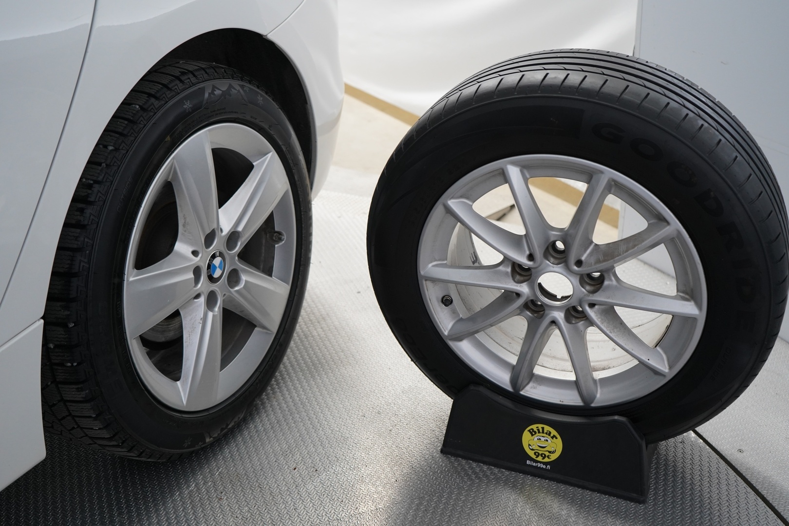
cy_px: 263
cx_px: 394
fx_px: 877
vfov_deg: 33.4
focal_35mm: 40
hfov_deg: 48.5
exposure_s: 1/60
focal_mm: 40
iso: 1250
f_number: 4
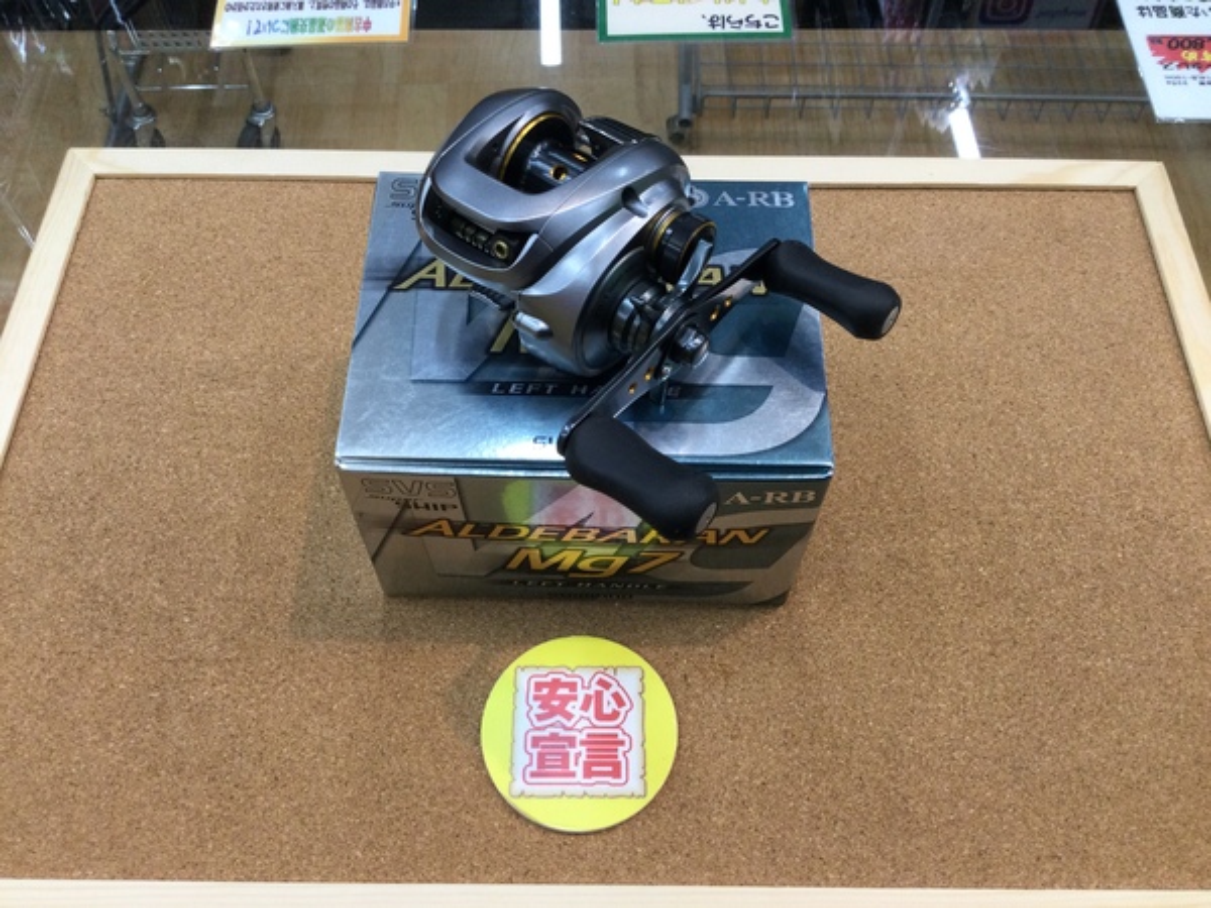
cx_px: 606
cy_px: 454
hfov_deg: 58.4
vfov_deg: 45.4
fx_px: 1084
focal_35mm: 31
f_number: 2.4
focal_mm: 3.3
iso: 32
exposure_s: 1/30
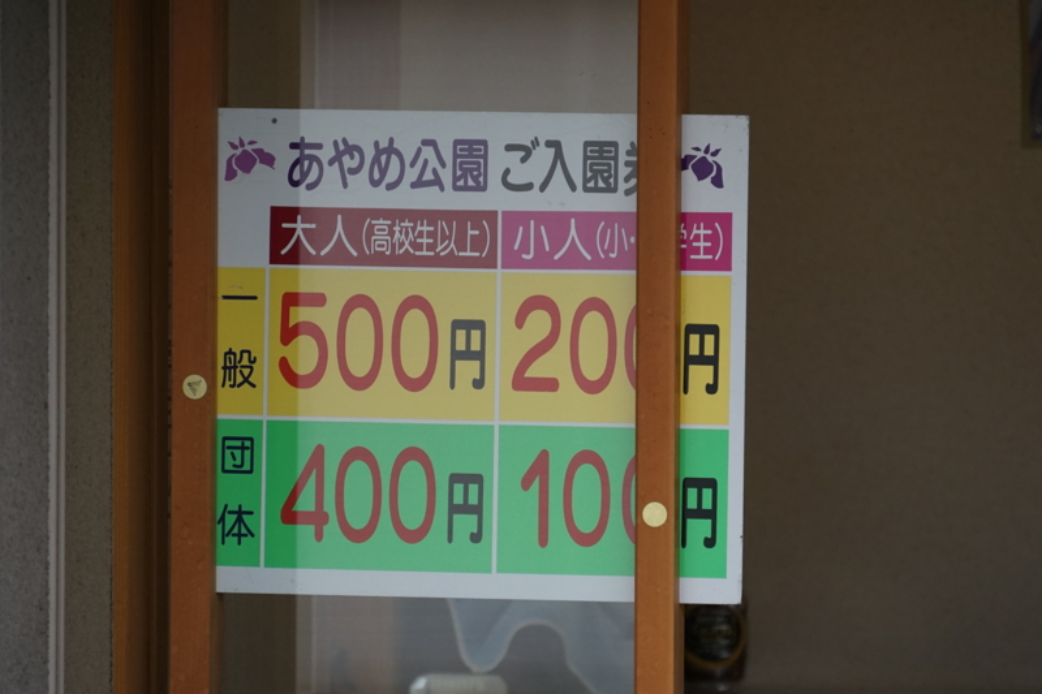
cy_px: 347
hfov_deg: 7.2
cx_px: 521
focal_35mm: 286
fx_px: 8276
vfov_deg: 4.8
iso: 1000
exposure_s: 1/320
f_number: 6.3
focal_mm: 191
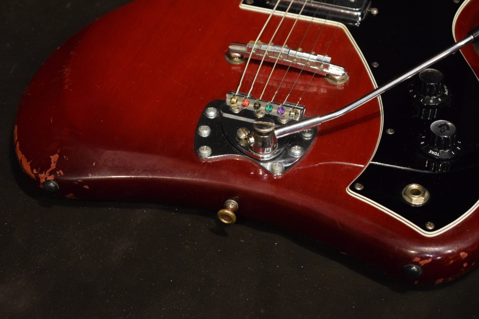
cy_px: 160
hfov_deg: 24.6
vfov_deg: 16.6
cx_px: 240
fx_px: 1098
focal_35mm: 82
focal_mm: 55
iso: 3200
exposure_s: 1/20
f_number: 5.6
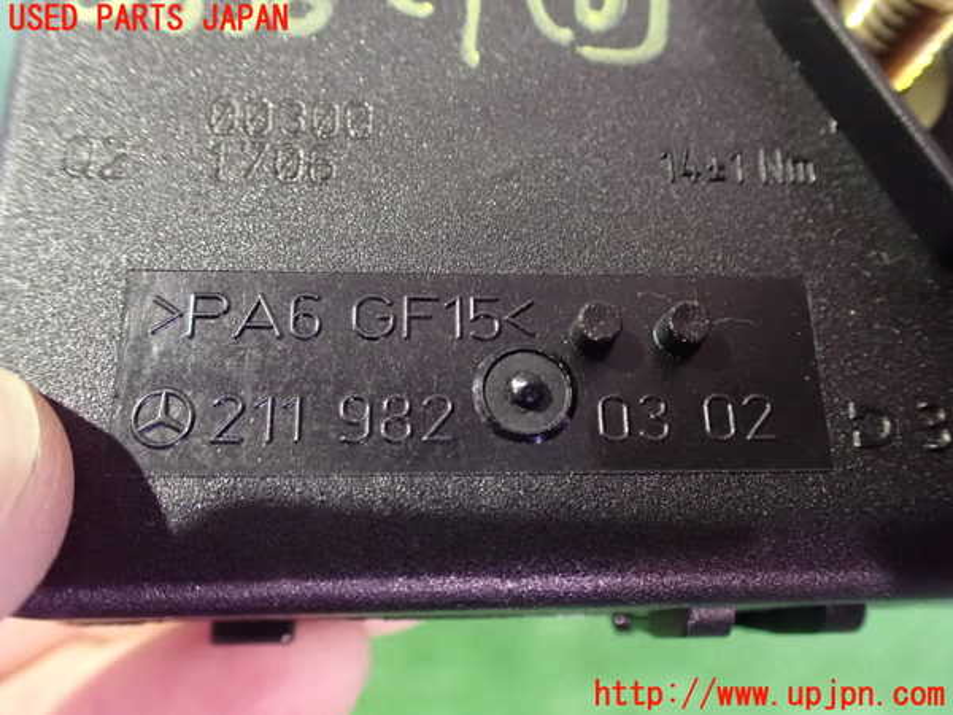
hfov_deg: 60.0
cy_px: 358
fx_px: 826
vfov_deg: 46.8
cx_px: 476
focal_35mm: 30
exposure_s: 1/20
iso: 1600
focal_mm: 5.4
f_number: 2.3
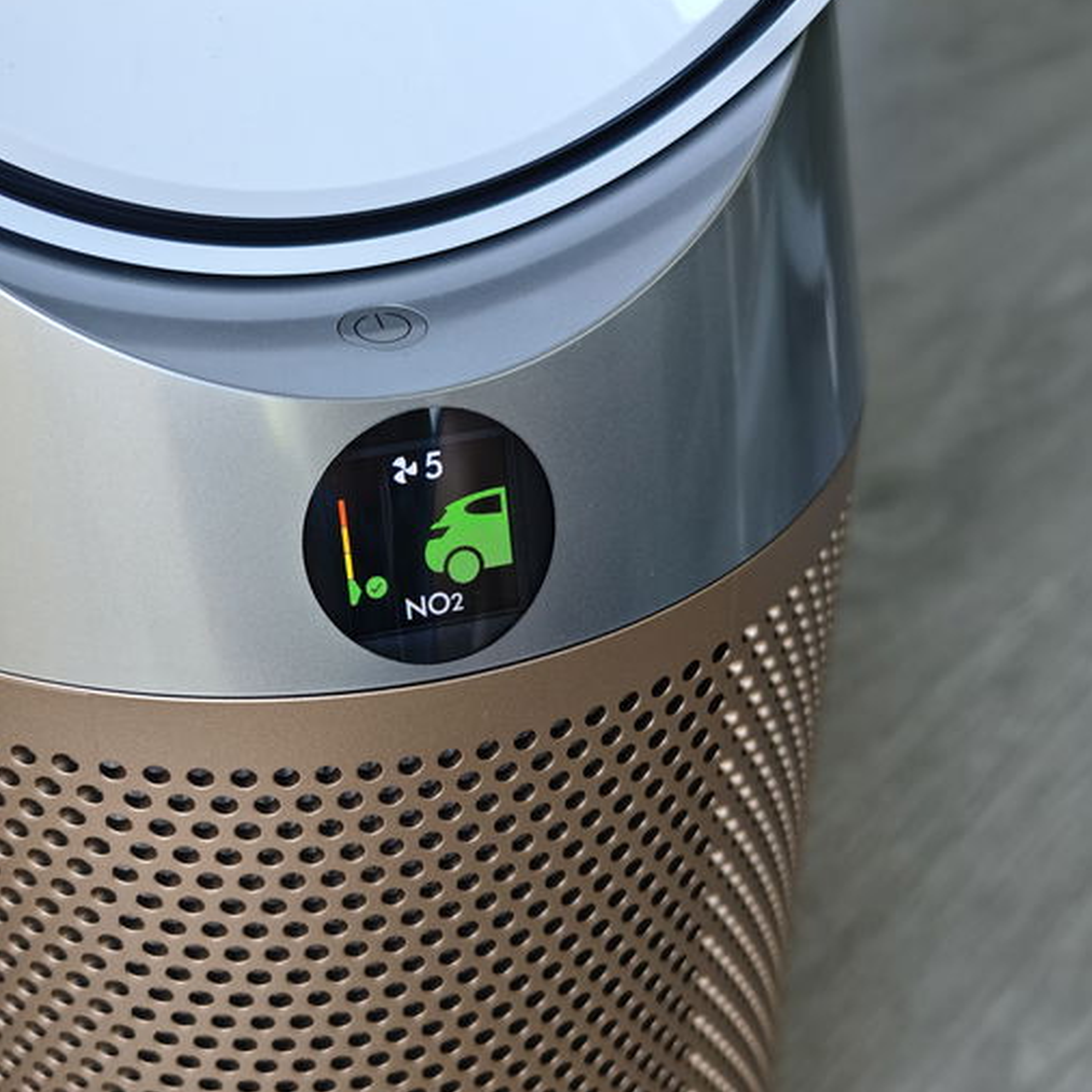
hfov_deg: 31.0
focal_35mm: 55
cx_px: 426
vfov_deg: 31.1
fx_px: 1963
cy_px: 543
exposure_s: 1/100
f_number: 1.63
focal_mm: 8.72
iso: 160
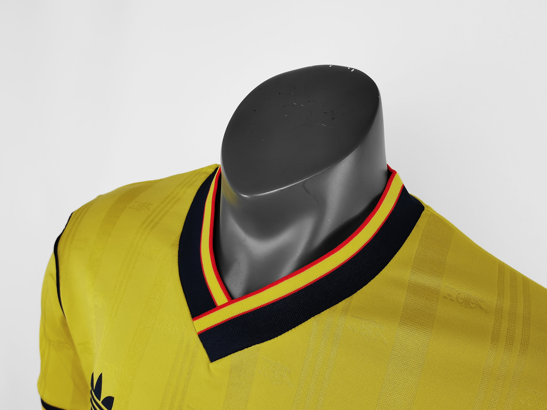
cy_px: 205
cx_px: 274
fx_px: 506
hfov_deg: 56.8
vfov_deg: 44.2
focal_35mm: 32
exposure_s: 1/100
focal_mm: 5.58
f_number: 1.8
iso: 200
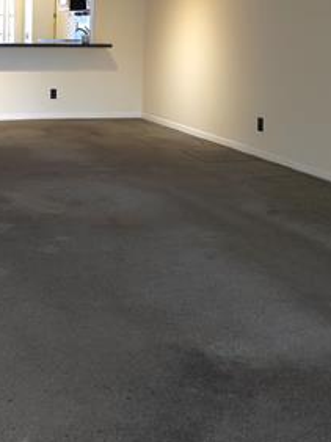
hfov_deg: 28.6
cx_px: 42
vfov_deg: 37.1
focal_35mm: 49
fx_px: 626
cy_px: 67
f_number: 1.7
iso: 320
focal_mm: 6.3
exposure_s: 1/60
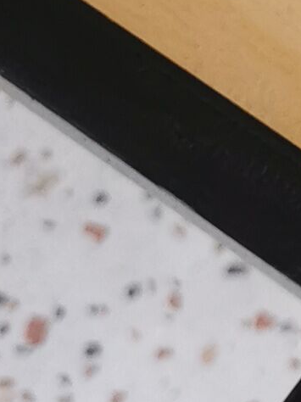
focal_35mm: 208
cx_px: 939
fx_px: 2414
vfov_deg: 9.4
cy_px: -64
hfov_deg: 6.5
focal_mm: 5.58
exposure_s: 1/100
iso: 125
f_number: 1.8
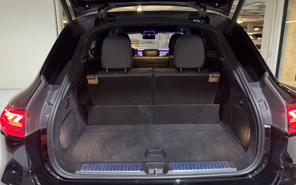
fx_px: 210
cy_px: 86
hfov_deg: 70.4
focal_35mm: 26
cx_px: 148
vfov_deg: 47.6
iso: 1000
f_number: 1.78
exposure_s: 1/30
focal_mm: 6.76
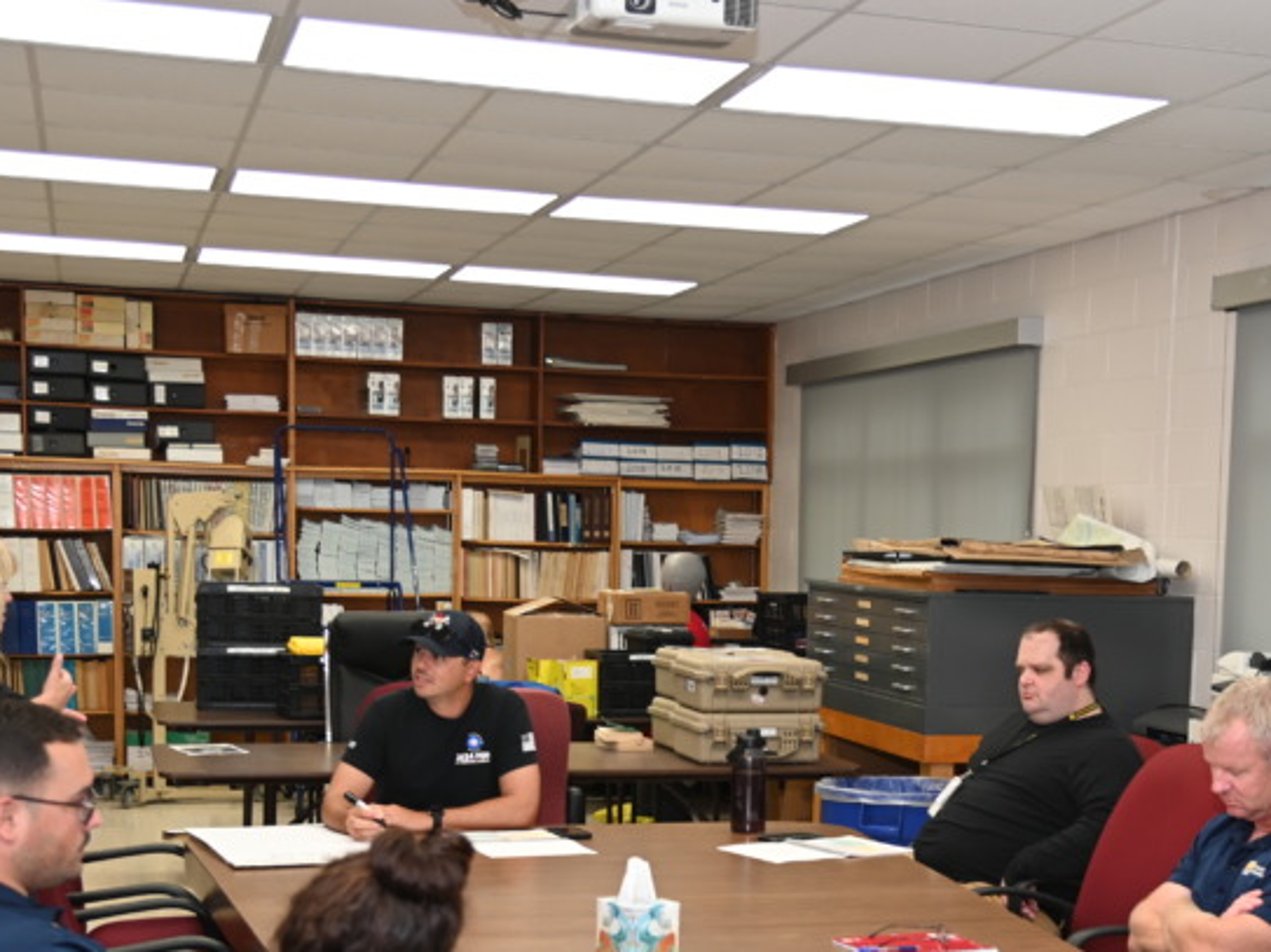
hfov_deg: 33.1
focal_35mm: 58
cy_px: 794
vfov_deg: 24.7
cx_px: 758
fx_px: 2129
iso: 360
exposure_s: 1/60
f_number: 4
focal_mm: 32
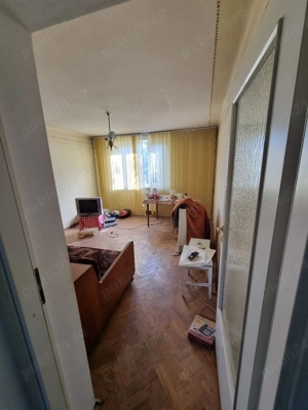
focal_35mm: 13
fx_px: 154
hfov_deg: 89.9
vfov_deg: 106.2
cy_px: 205
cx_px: 154
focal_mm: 2.2
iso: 80
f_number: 2.2
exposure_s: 1/50
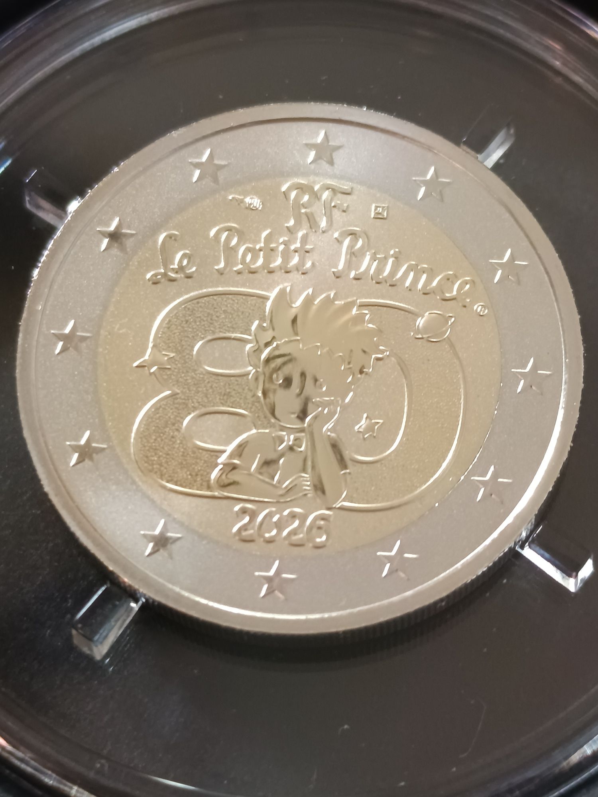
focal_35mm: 24
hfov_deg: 56.8
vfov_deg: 71.6
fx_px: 553
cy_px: 398
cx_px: 299
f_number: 1.7
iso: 635
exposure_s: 1/50
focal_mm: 5.31
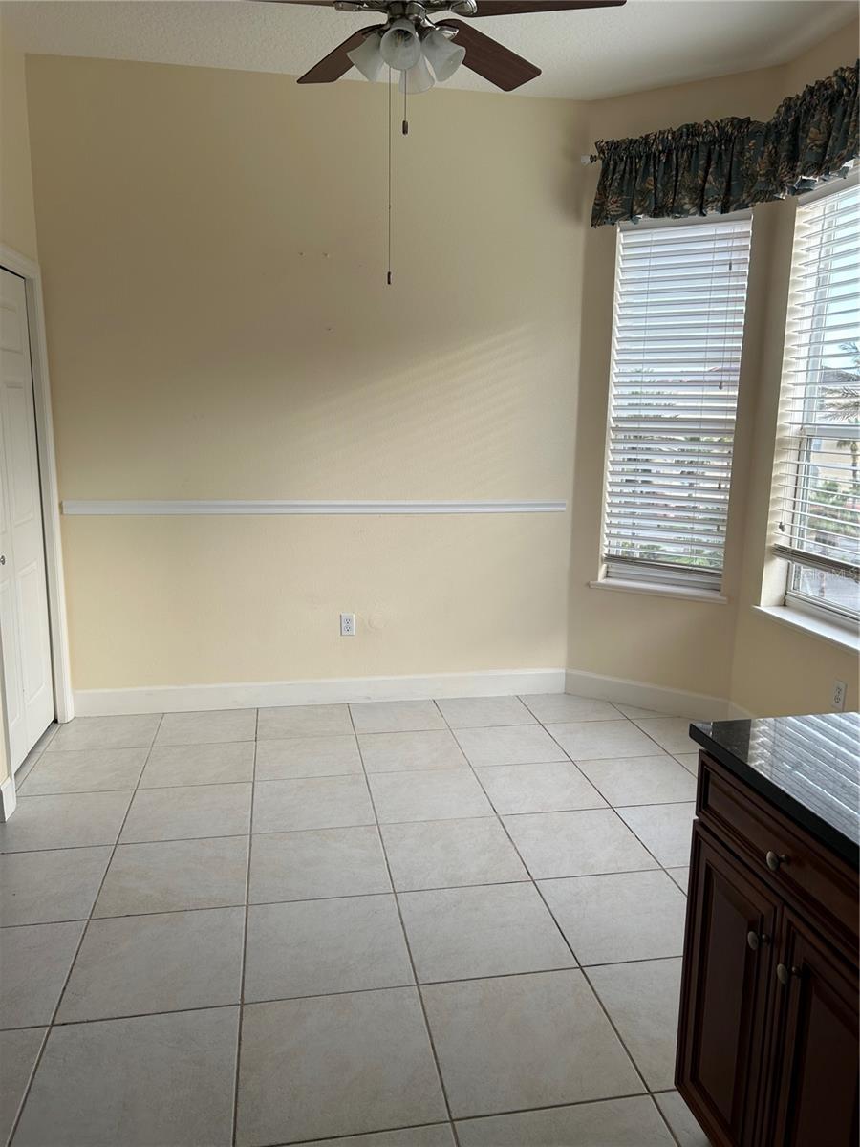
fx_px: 861
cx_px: 430
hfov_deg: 53.1
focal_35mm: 26
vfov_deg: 67.3
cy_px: 574
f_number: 1.5
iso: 40
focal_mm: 5.7
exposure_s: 1/205
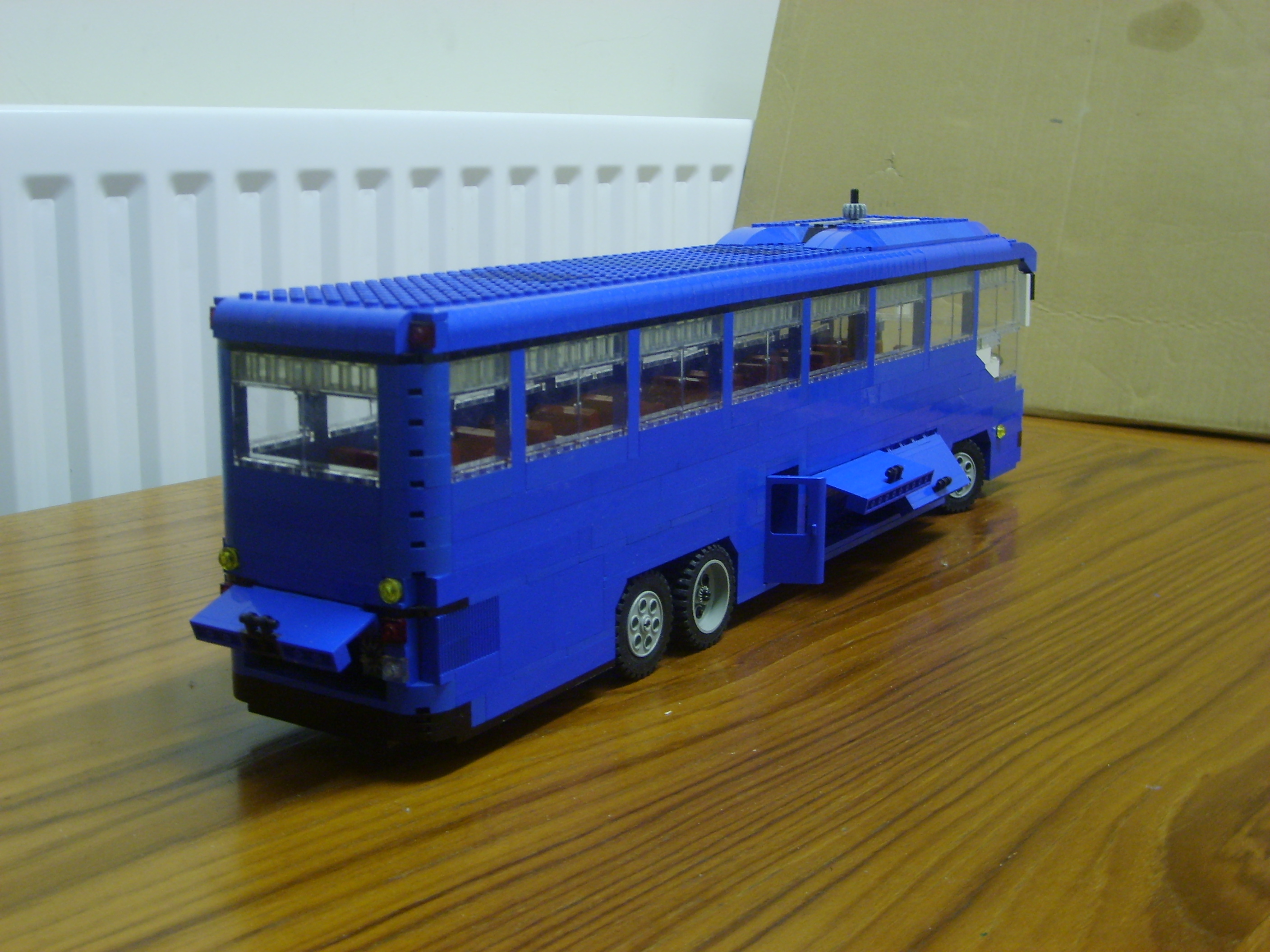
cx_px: 635
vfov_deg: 33.6
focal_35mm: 43
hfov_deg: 43.9
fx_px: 1578
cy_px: 476
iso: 139
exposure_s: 1/8
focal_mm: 7.2
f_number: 3
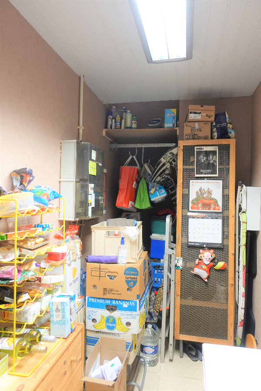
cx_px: 130
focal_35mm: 24
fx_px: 261
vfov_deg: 73.7
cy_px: 196
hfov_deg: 53.1
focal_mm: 8.8
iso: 125
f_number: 1.8
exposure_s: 1/30
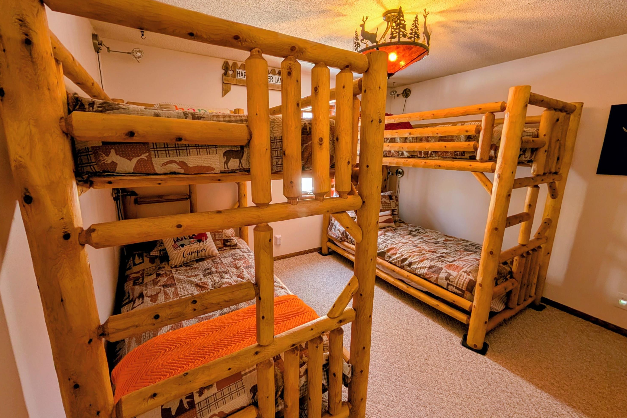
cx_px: 304
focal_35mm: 13
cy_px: 200
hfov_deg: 108.3
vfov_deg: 85.4
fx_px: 226
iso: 61
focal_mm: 2.02
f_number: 1.7
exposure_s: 1/40
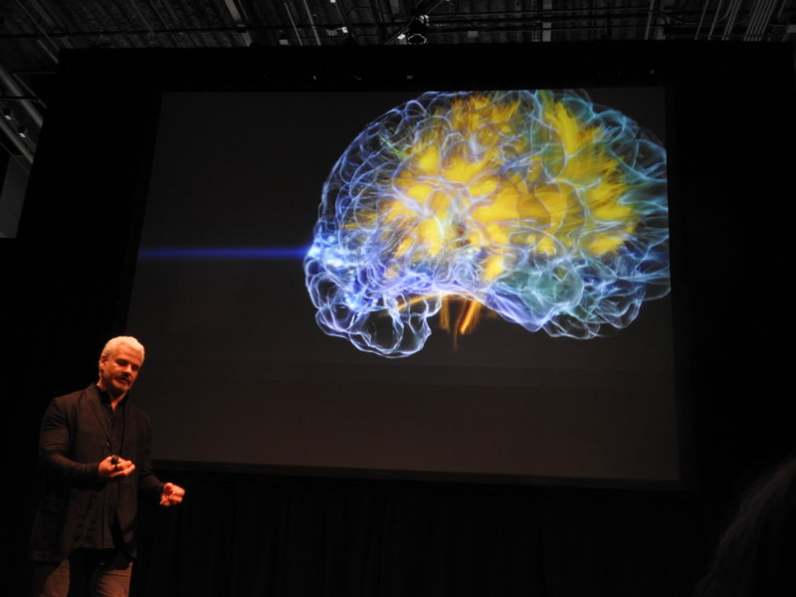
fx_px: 920
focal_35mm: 40
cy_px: 298
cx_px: 398
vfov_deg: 36.0
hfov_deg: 46.8
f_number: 3.8
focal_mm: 7.2
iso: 400
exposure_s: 1/30
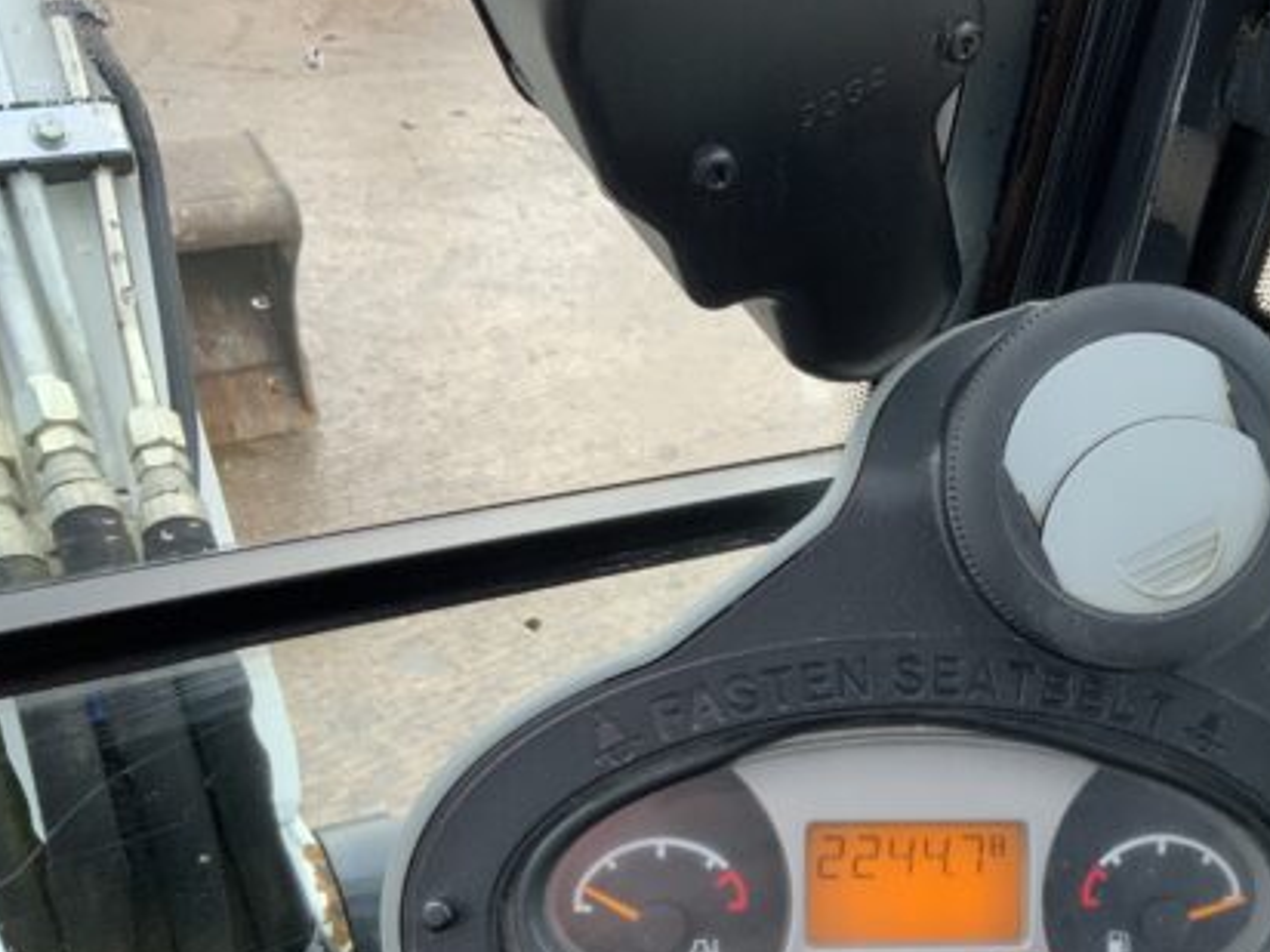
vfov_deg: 31.6
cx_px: 965
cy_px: 724
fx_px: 1651
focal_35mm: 45
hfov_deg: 40.8
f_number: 1.8
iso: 64
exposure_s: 1/122
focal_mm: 3
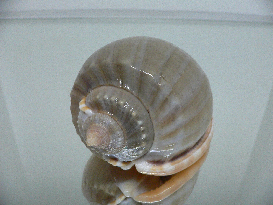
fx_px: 276
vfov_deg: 40.7
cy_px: 102
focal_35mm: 35
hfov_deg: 52.6
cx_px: 136
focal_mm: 4.6
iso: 200
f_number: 2.8
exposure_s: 1/50
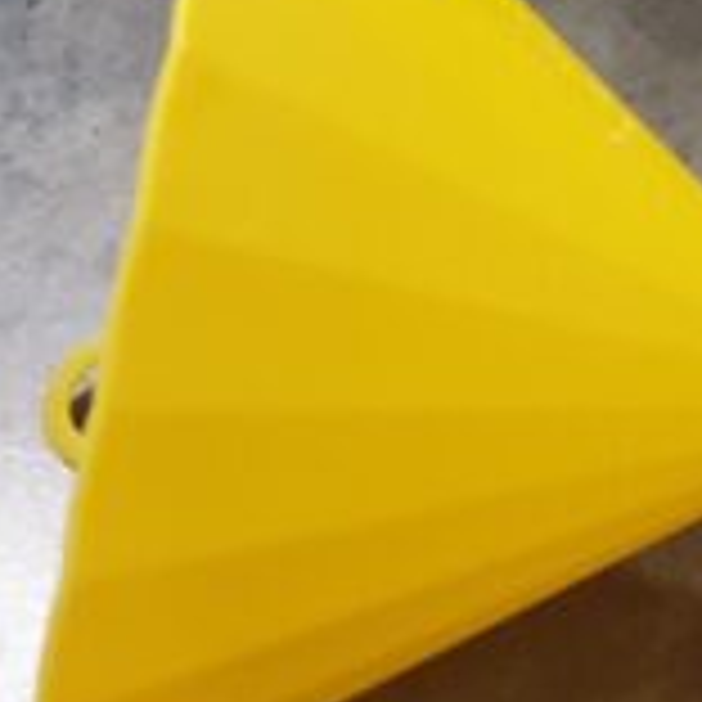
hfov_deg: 10.6
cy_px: 4
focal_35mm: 151
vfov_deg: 11.5
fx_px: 3465
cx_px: 1431
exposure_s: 1/50
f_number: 1.5
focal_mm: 4.3
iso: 320
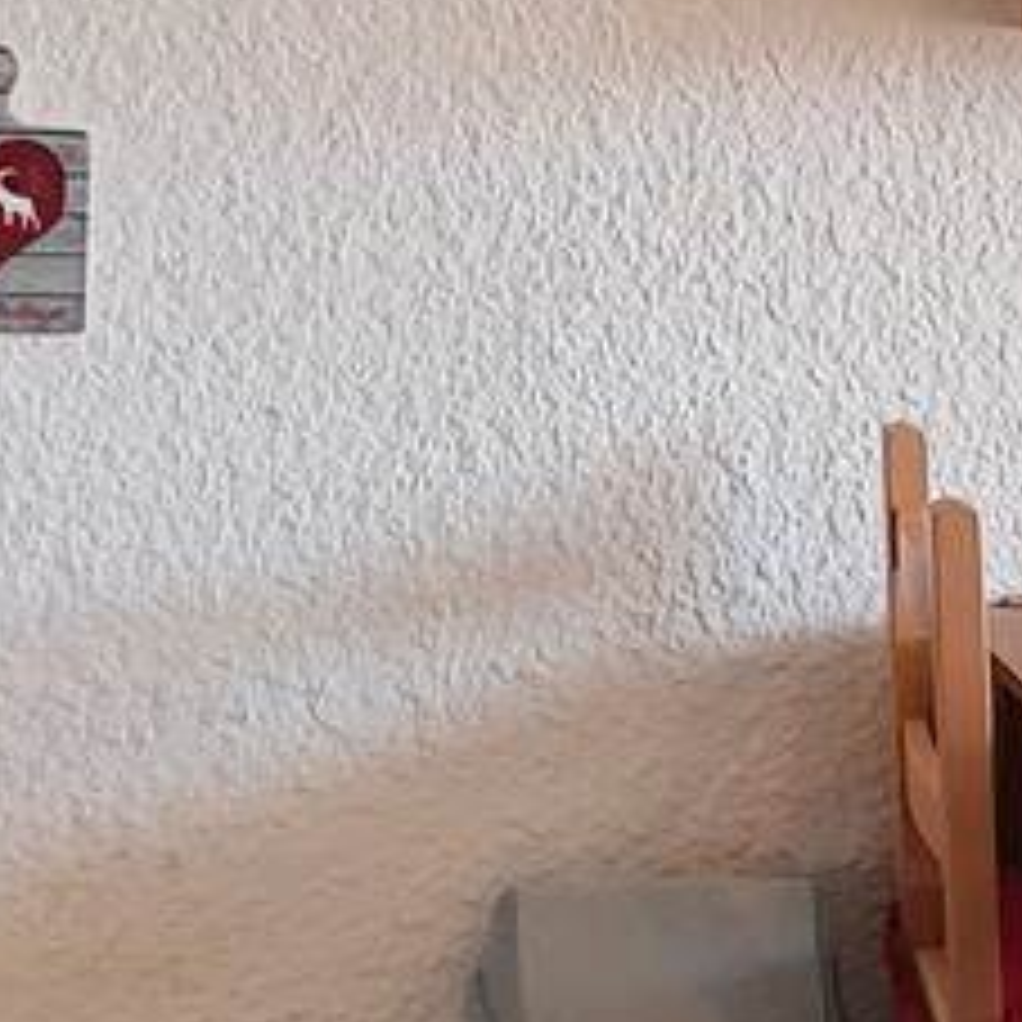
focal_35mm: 97
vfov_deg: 17.7
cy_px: 108
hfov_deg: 17.6
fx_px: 3240
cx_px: 950
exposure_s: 1/50
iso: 80
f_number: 2.2
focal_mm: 1.8
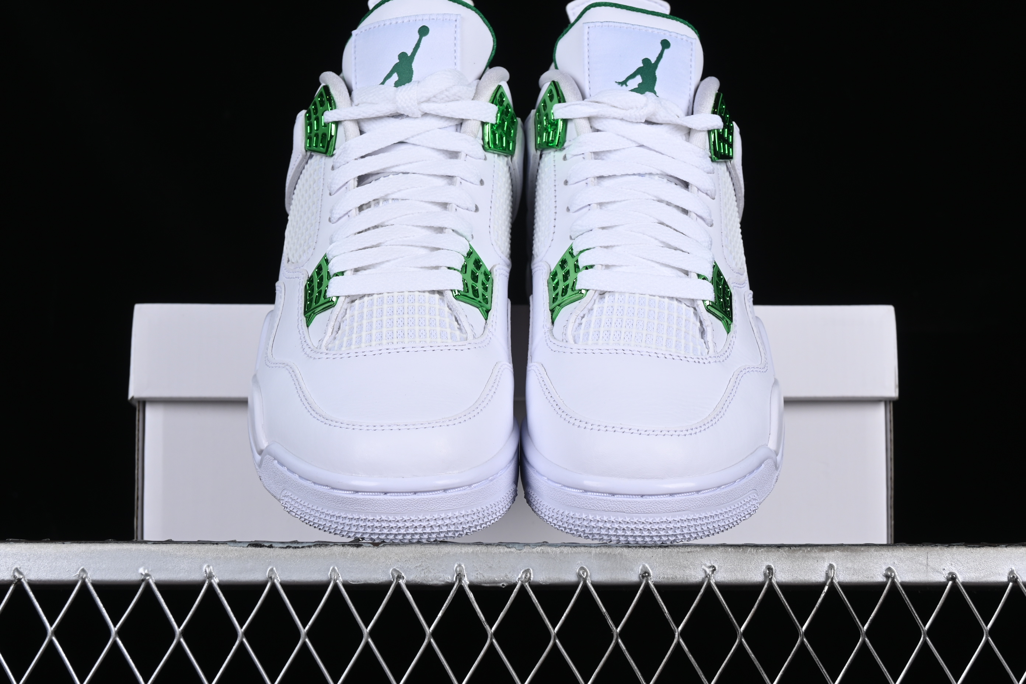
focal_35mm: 75
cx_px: 513
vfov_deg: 18.2
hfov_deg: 27.0
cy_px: 342
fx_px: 2137
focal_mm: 50
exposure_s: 1/80
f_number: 9
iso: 160
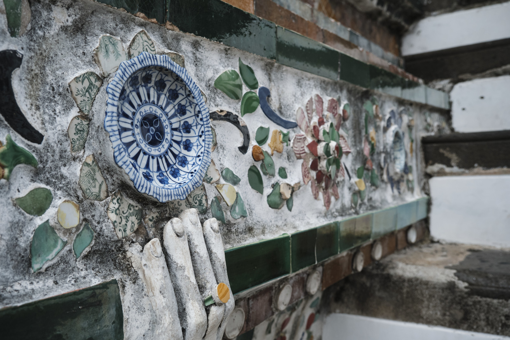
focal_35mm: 33
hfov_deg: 57.2
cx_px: 255
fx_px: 467
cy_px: 170
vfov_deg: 40.0
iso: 500
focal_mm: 22.3
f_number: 5.6
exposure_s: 1/350
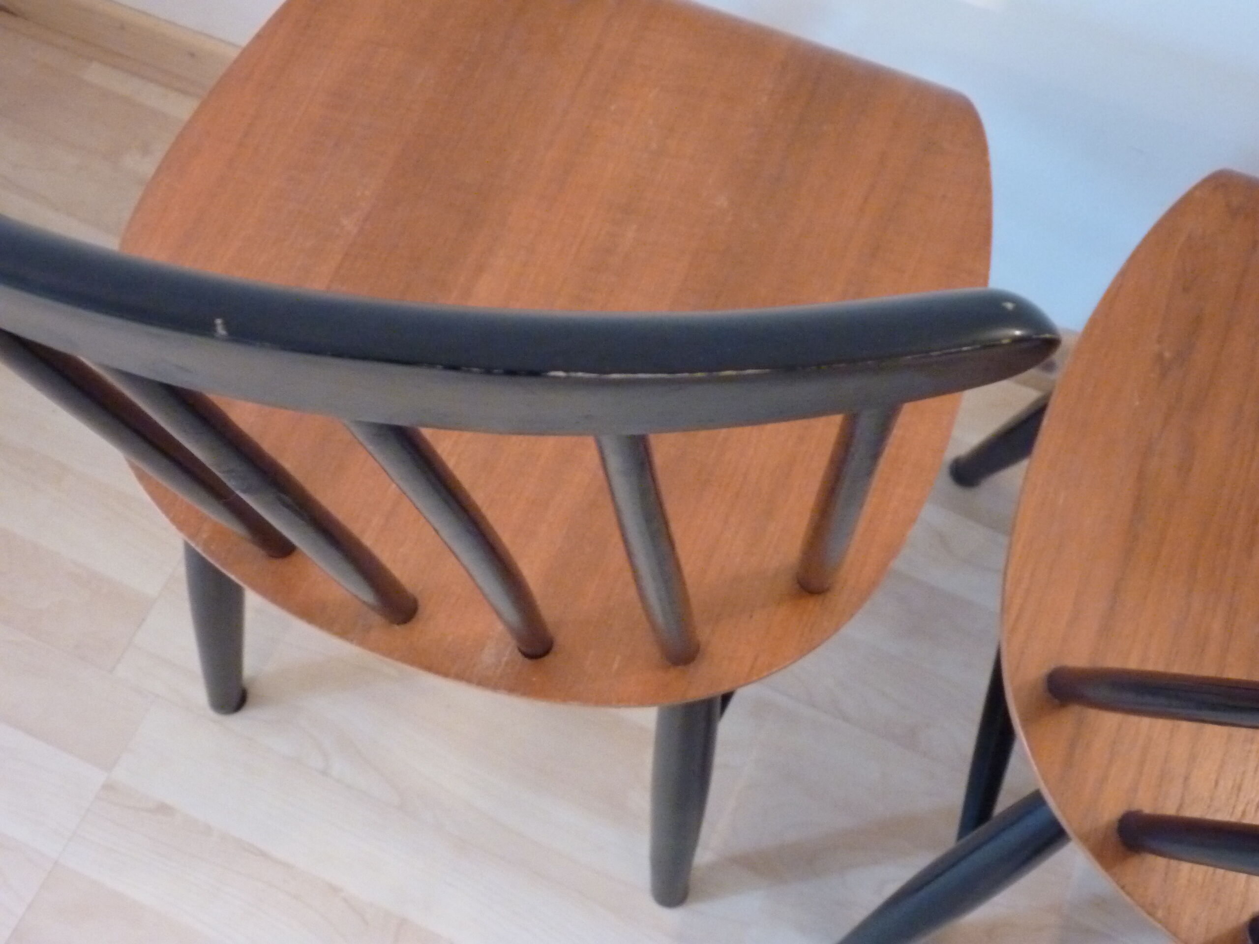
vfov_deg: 35.1
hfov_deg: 45.8
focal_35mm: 41
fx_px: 1491
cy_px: 472
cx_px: 630
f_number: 3
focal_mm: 7.3
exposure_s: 1/15
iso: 800
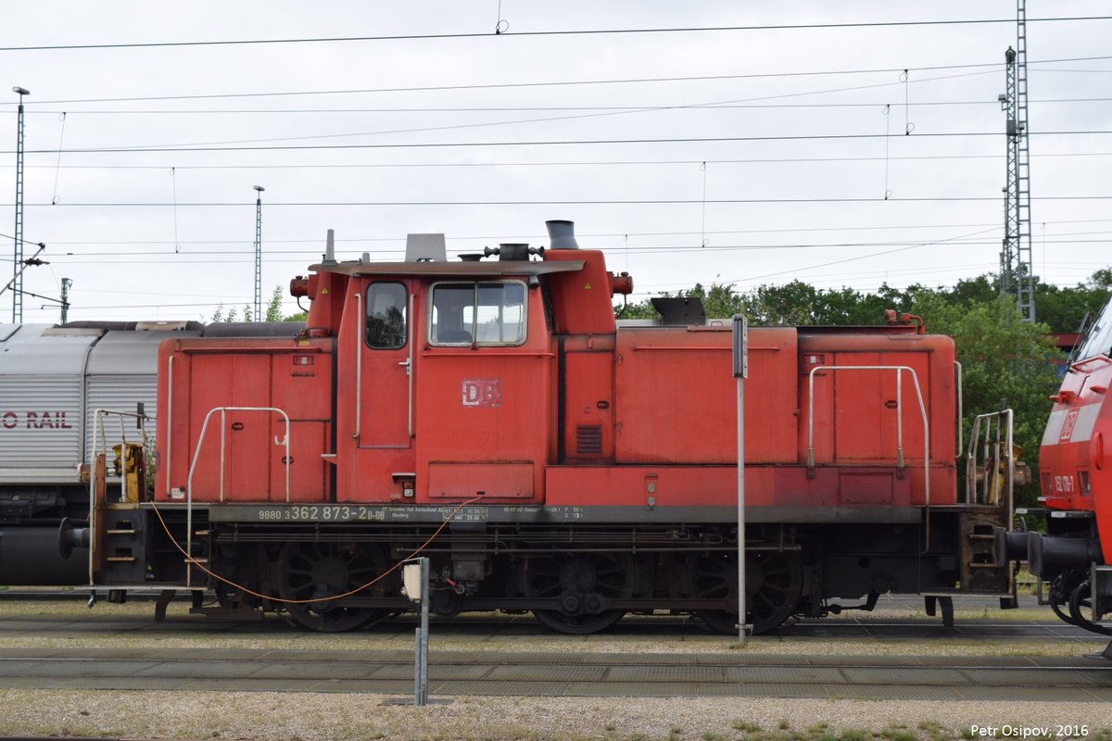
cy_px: 370
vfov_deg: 22.6
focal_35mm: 60
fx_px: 1853
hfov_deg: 33.4
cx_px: 556
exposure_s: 1/250
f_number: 8
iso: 220
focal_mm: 40
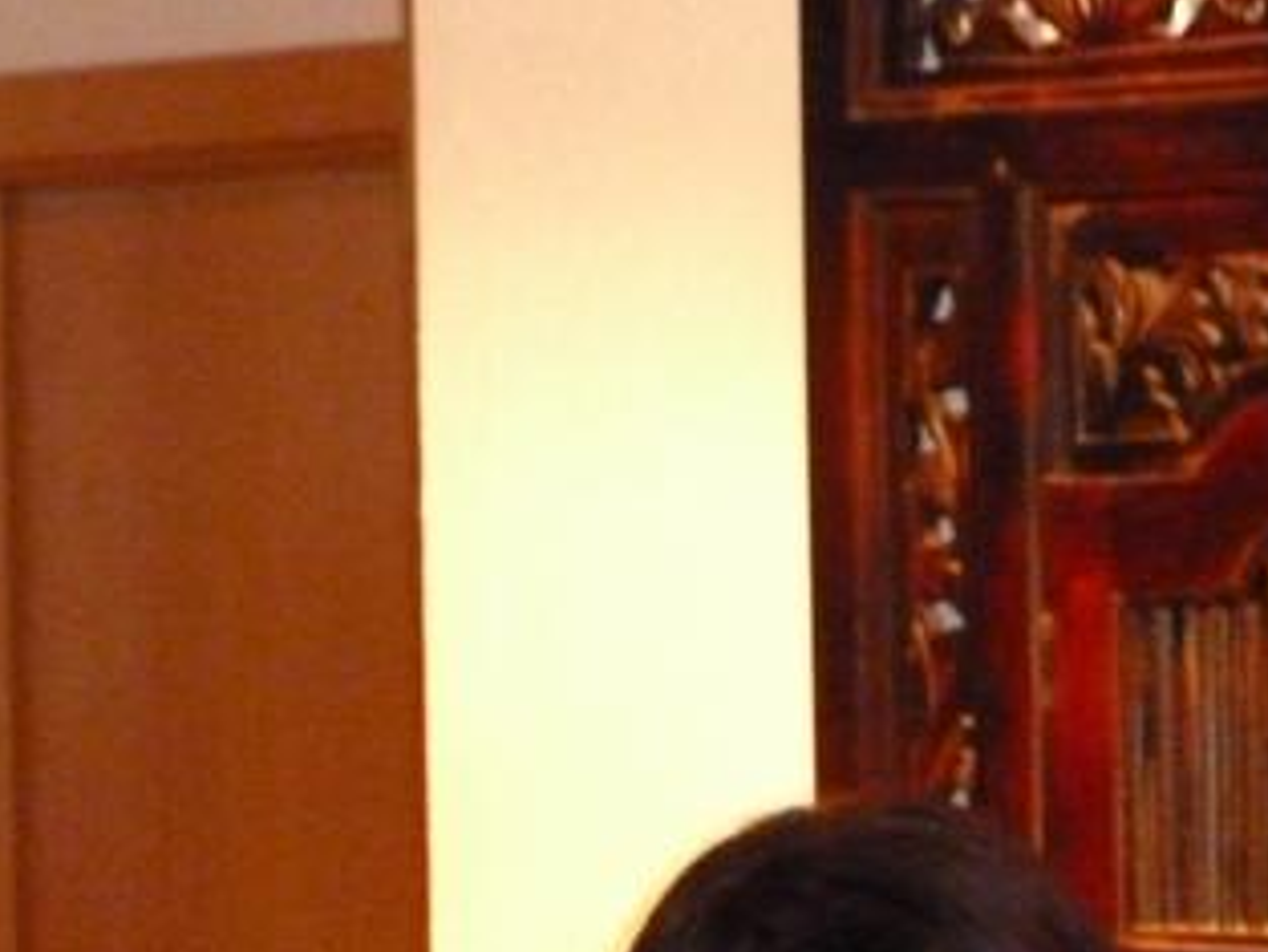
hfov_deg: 6.5
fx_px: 11140
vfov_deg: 4.9
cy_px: 1078
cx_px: 600
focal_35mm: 304
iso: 1000
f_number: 4.4
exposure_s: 1/10
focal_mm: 19.5
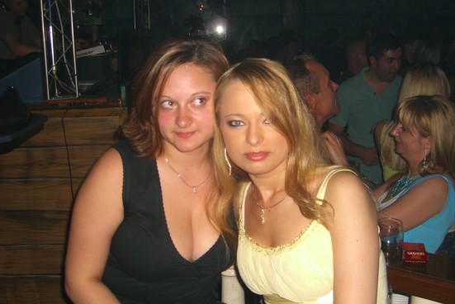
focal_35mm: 43
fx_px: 544
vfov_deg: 31.2
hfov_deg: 45.4
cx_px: 228
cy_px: 159
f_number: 2.8
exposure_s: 1/60
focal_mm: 7.9
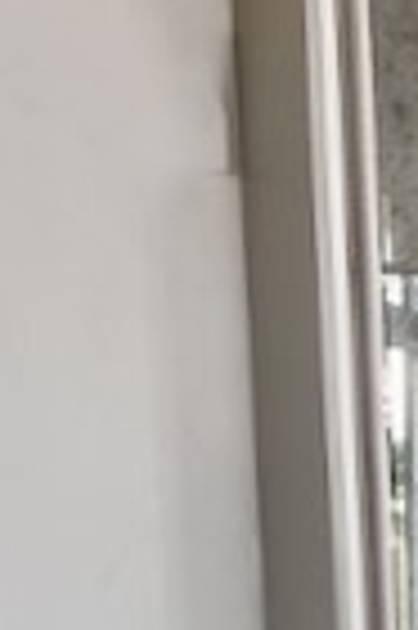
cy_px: 824
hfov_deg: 10.2
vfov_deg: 15.7
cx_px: 849
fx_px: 2165
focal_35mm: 124
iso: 64
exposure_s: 1/131
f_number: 1.5
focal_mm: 5.7
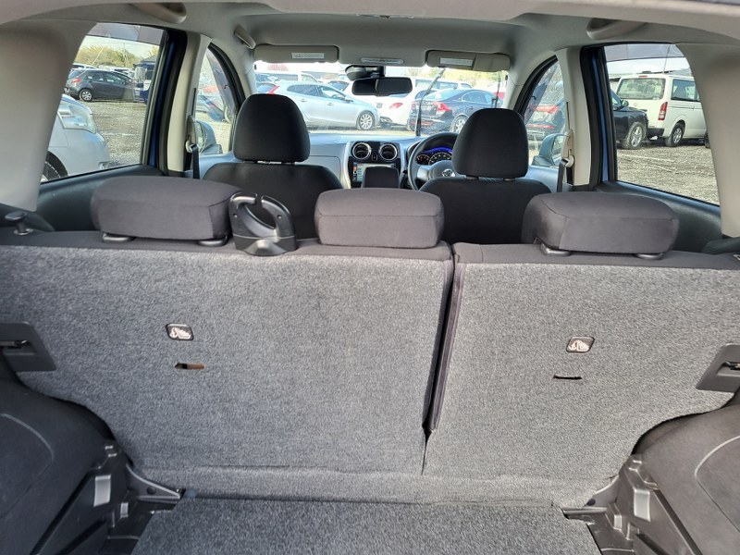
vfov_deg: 56.8
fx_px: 513
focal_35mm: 24
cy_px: 278
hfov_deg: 71.6
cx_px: 370
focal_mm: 5.23
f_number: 1.8
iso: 50
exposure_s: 1/50
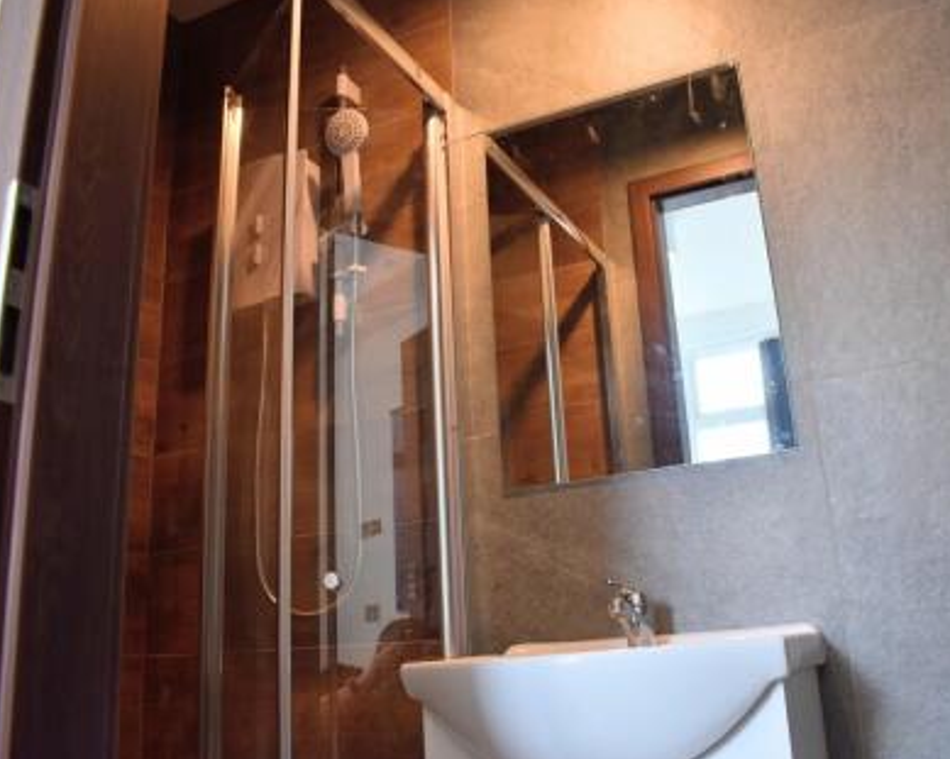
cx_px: 545
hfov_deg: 57.0
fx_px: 871
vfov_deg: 47.1
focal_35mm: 31
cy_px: 377
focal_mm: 18
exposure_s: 1/80
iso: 400
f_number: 4.5
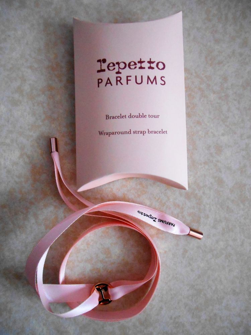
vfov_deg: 67.3
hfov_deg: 53.1
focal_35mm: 26
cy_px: 168
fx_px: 251
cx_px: 126
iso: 800
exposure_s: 1/30
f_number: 3.4
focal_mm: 4.7
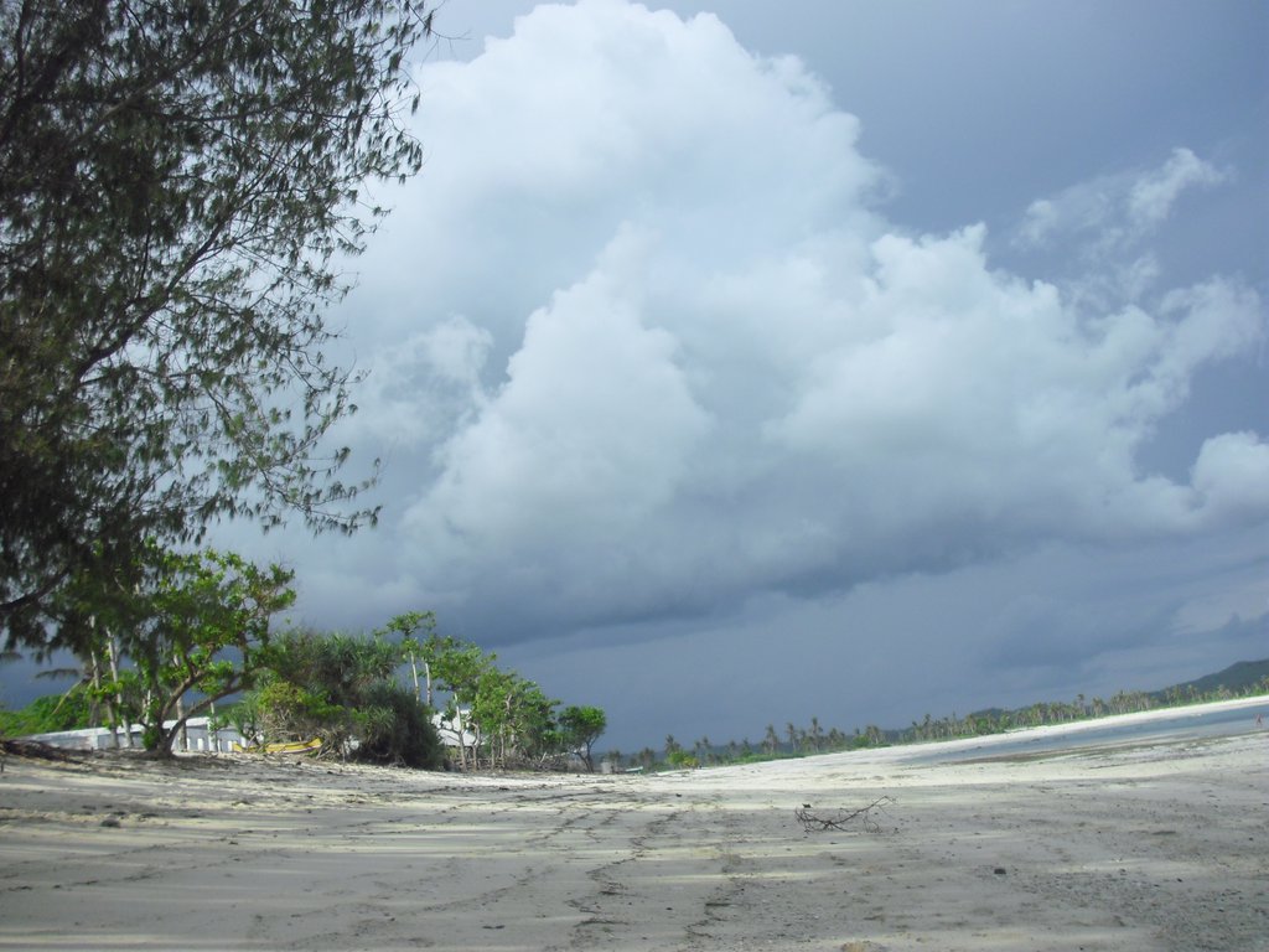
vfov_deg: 37.7
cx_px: 634
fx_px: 1393
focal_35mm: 38
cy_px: 476
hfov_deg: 49.0
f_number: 8
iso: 100
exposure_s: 1/200
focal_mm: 6.2
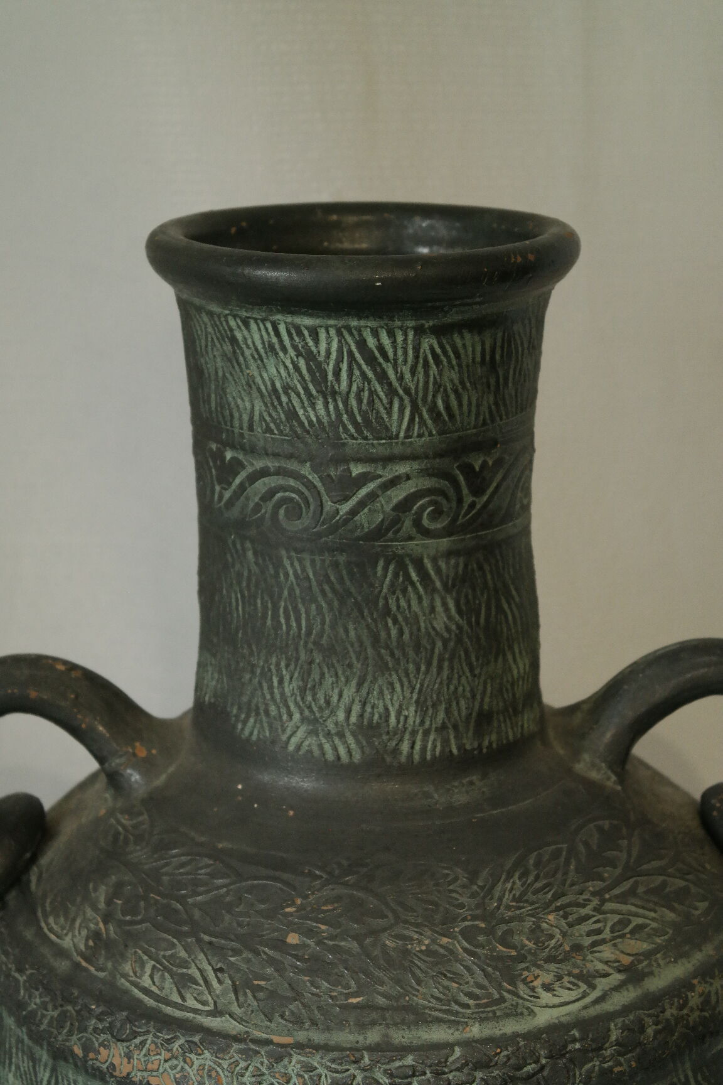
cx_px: 362
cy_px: 542
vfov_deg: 26.3
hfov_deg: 17.7
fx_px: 2319
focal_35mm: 77
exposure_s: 1/30
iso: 1600
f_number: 6.3
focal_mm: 50
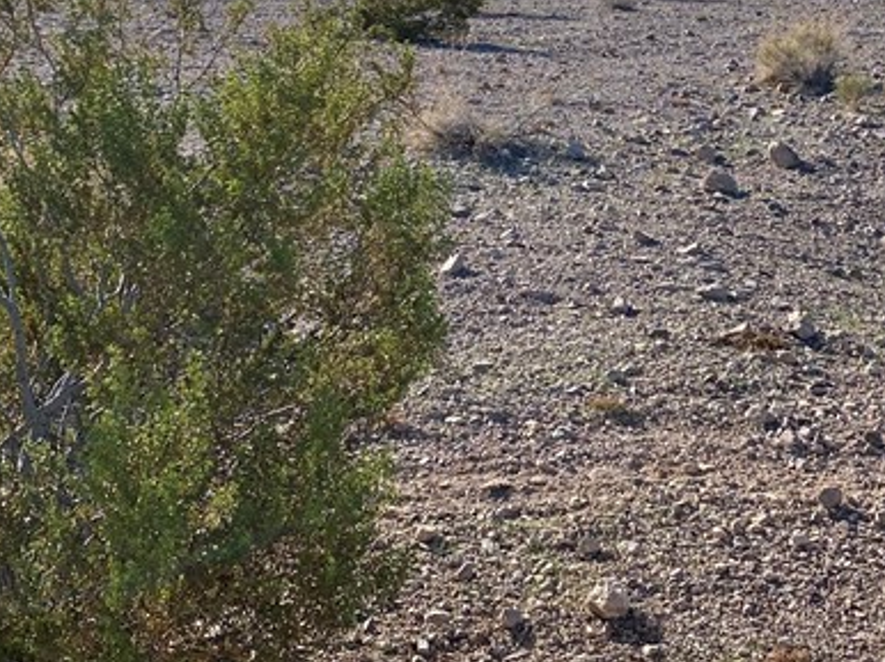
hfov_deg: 28.0
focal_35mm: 69
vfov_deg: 20.7
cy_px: 21
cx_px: 589
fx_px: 1763
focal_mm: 4.25
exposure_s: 1/3846
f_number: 1.8
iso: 32
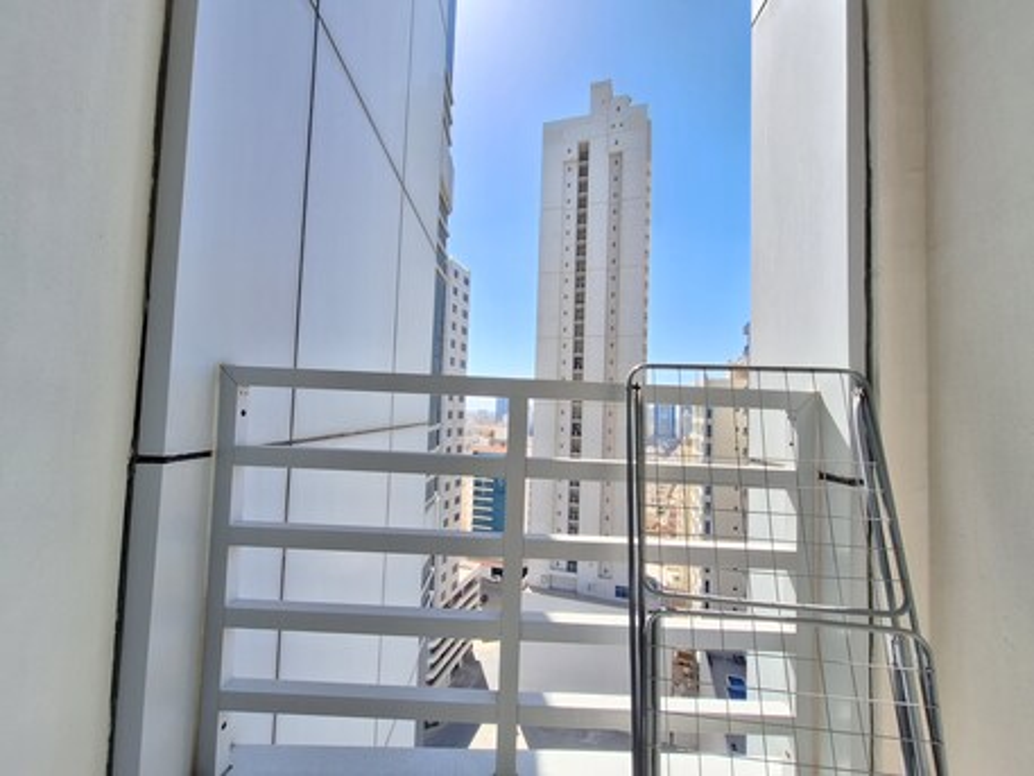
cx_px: 517
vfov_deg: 89.9
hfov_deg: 106.2
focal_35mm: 13
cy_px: 388
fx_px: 388
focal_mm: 1.74
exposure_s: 1/789
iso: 40
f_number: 2.2
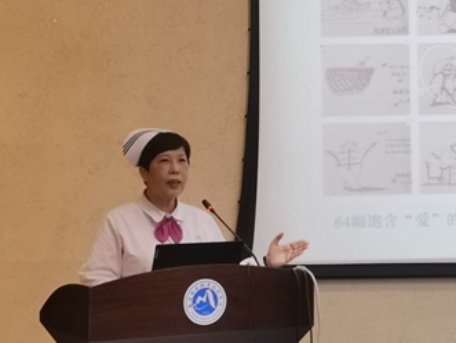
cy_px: 67
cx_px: 338
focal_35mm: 106
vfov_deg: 13.9
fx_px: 1398
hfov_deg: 18.4
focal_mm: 5.56
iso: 200
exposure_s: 1/100
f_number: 1.6
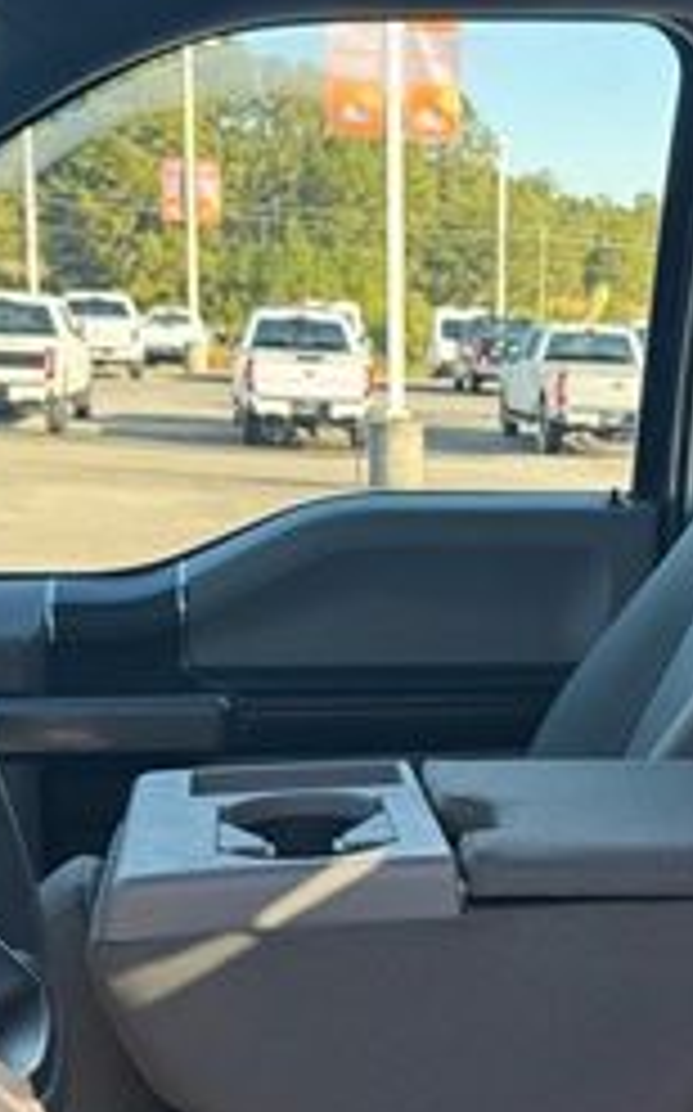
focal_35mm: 66
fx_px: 1998
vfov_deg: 30.5
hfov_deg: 19.2
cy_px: 842
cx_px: 657
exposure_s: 1/305
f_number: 1.78
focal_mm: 6.76
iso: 80
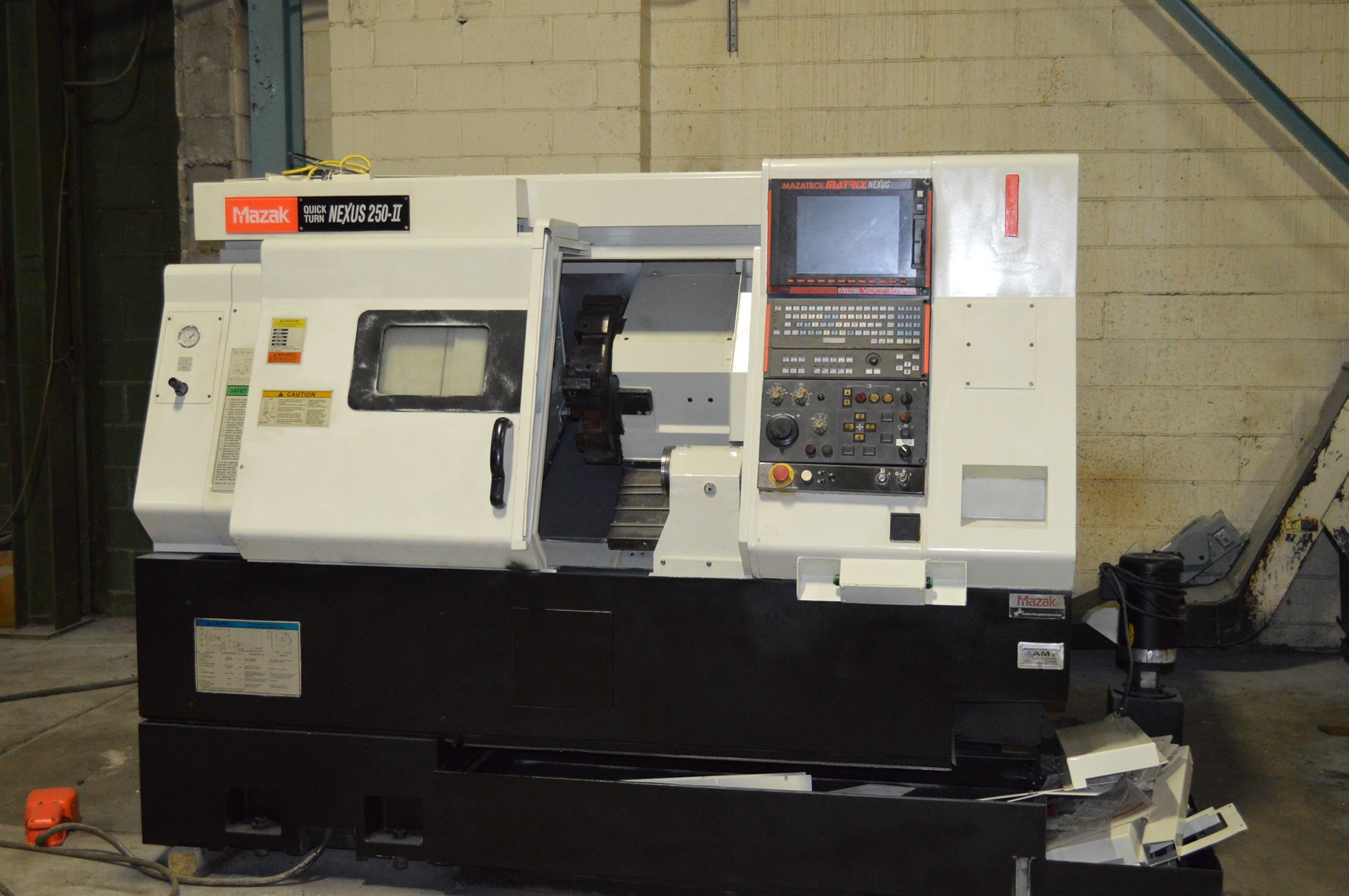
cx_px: 674
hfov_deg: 49.6
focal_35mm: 39
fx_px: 1460
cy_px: 448
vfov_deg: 34.1
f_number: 4.2
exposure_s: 1/60
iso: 2500
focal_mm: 26
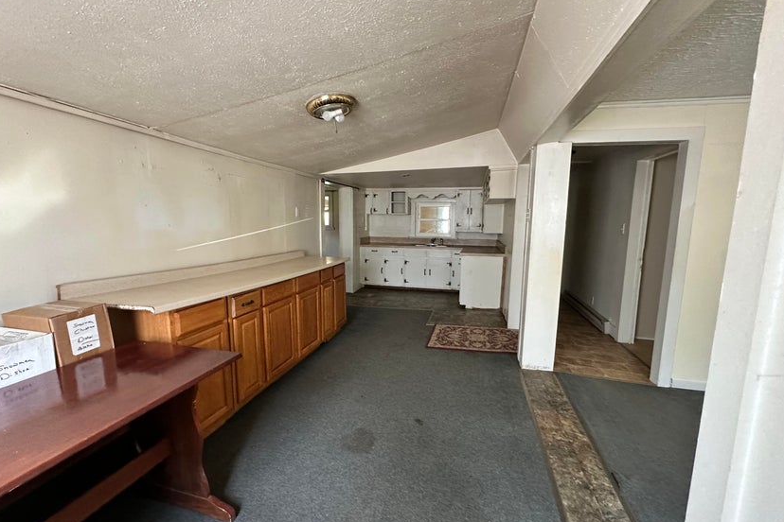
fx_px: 327
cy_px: 262
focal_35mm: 15
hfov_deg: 100.4
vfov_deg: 77.3
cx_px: 399
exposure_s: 1/60
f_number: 2.2
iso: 500
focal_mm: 2.22
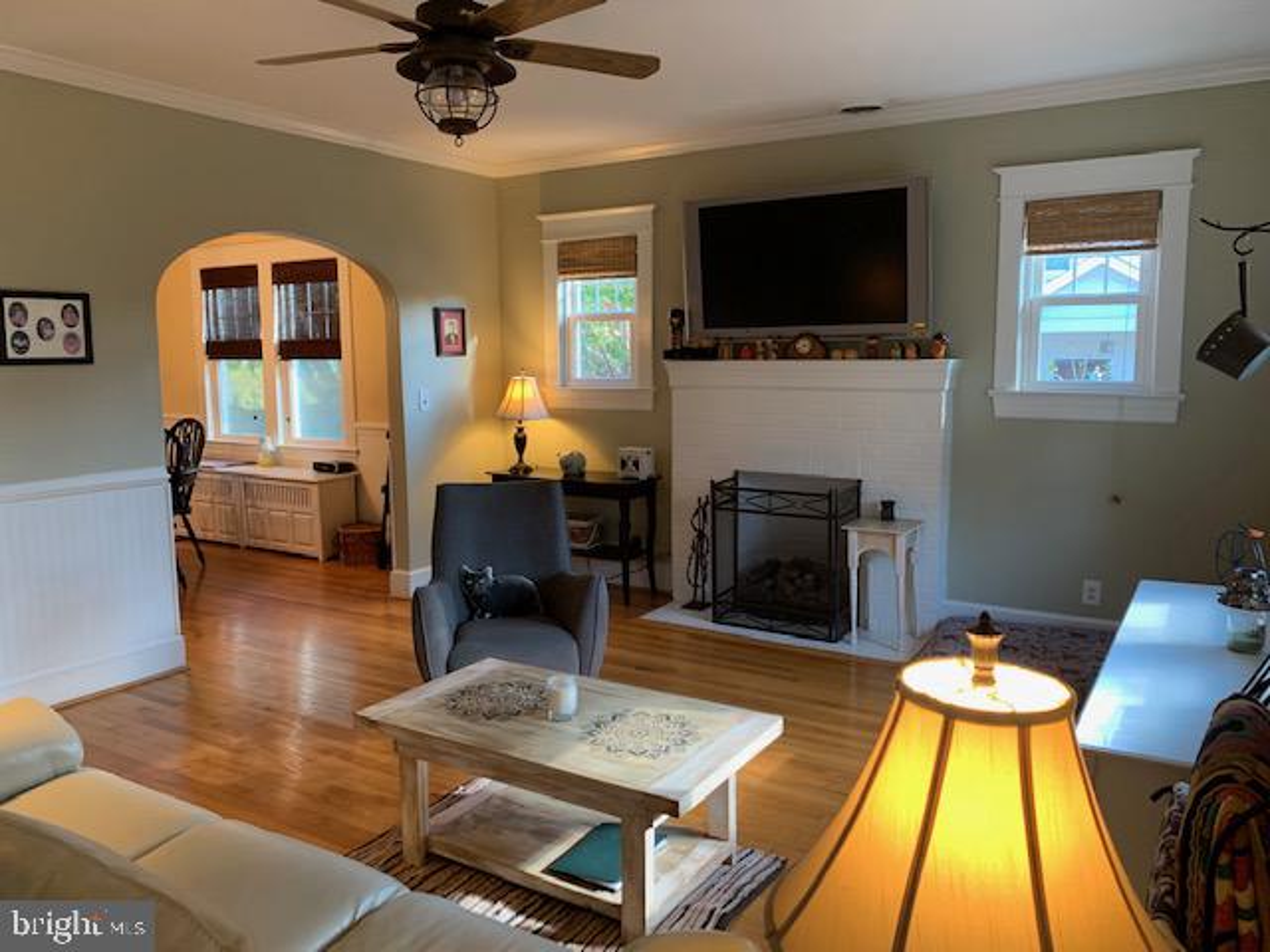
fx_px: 954
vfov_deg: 53.1
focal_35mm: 26
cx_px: 635
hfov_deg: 67.3
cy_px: 476
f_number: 1.8
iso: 125
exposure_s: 1/60
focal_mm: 4.25
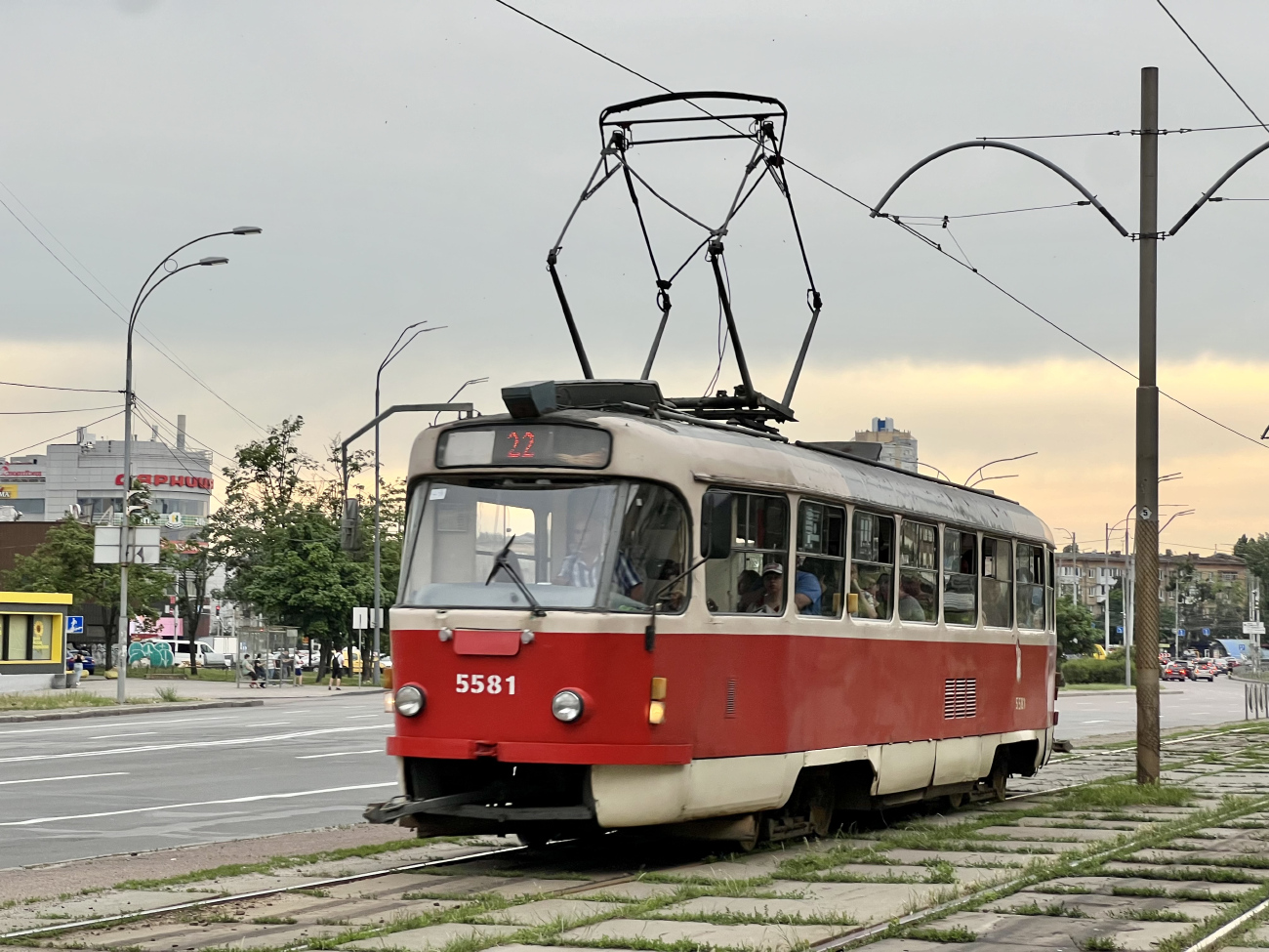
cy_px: 476
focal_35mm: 77
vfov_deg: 19.1
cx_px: 634
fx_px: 2823
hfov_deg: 25.3
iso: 40
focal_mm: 9
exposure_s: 1/99
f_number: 2.8
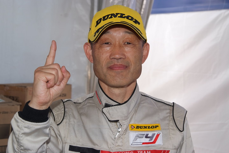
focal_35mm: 72
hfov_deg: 28.1
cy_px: 76
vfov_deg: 18.9
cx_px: 114
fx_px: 458
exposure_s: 1/114
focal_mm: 48
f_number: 5.6
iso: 100
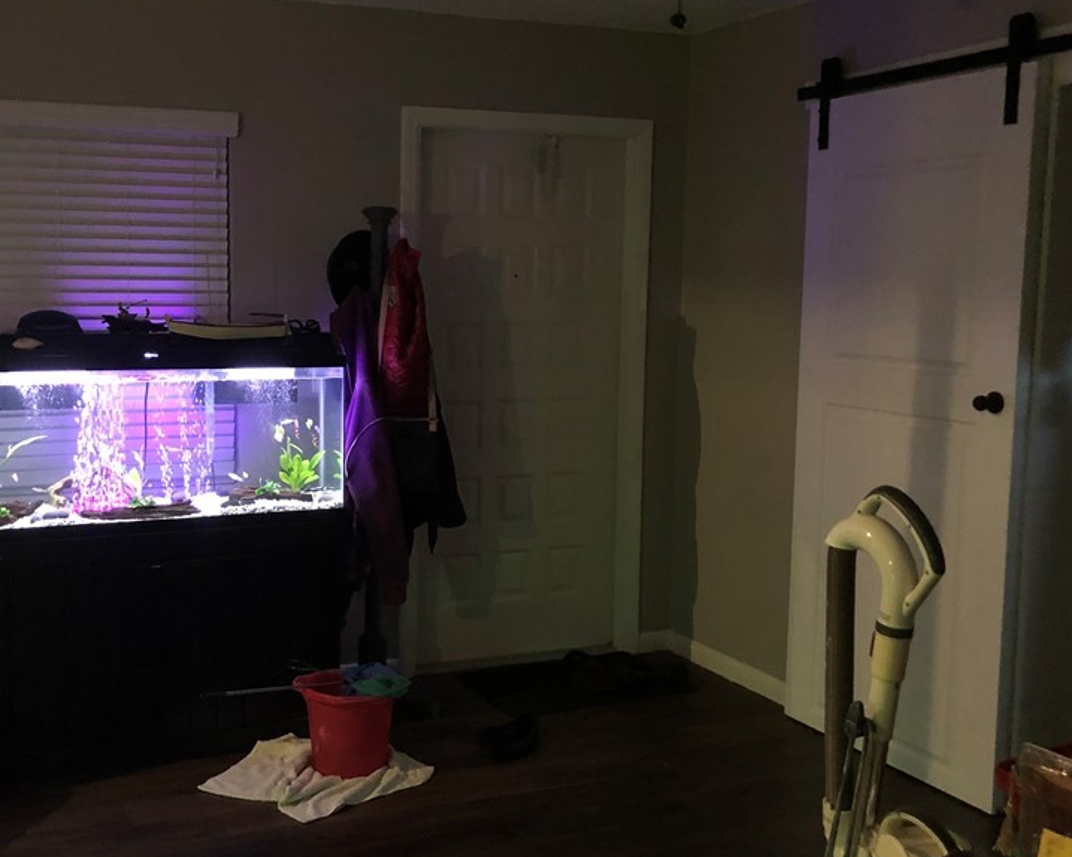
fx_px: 1237
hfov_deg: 46.3
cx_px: 375
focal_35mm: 39
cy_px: 414
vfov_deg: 38.2
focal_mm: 3.99
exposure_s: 1/5
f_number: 1.8
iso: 100
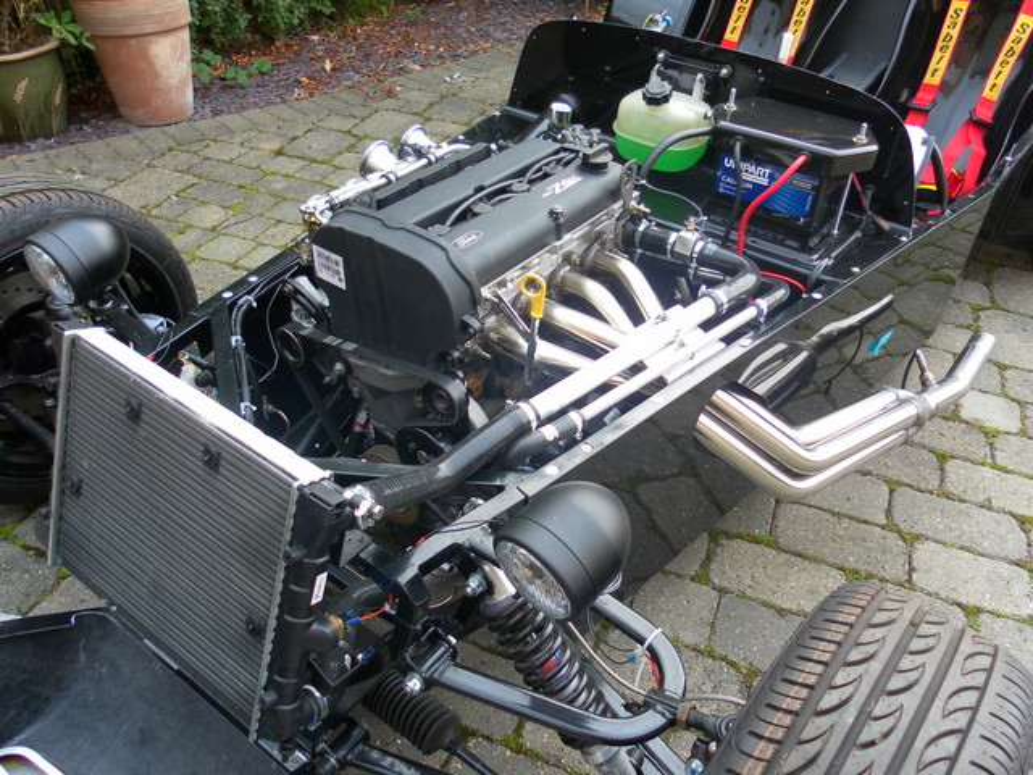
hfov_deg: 63.4
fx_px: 836
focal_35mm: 28
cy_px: 388
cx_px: 516
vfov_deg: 49.7
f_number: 3.2
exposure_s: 1/50
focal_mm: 4.9
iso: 80
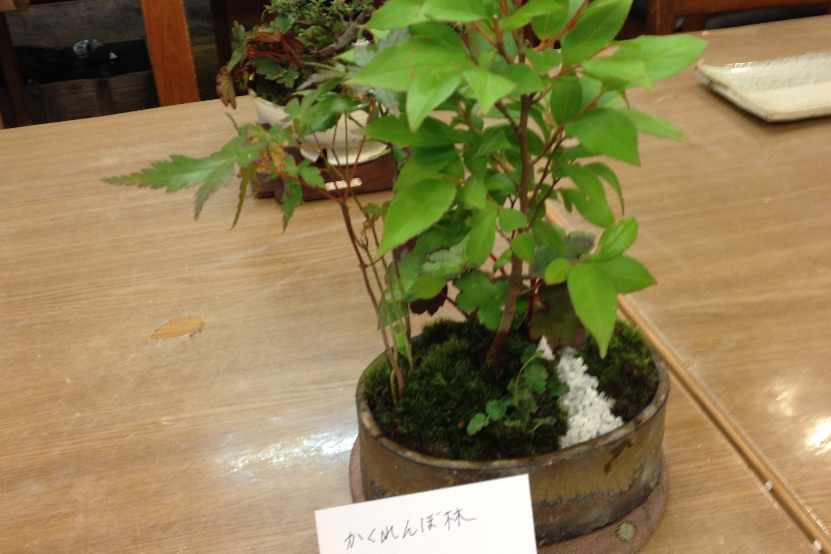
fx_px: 1062
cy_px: 250
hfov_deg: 42.7
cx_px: 449
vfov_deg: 29.2
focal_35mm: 46
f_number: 2.4
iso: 100
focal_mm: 4.28
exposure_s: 1/20
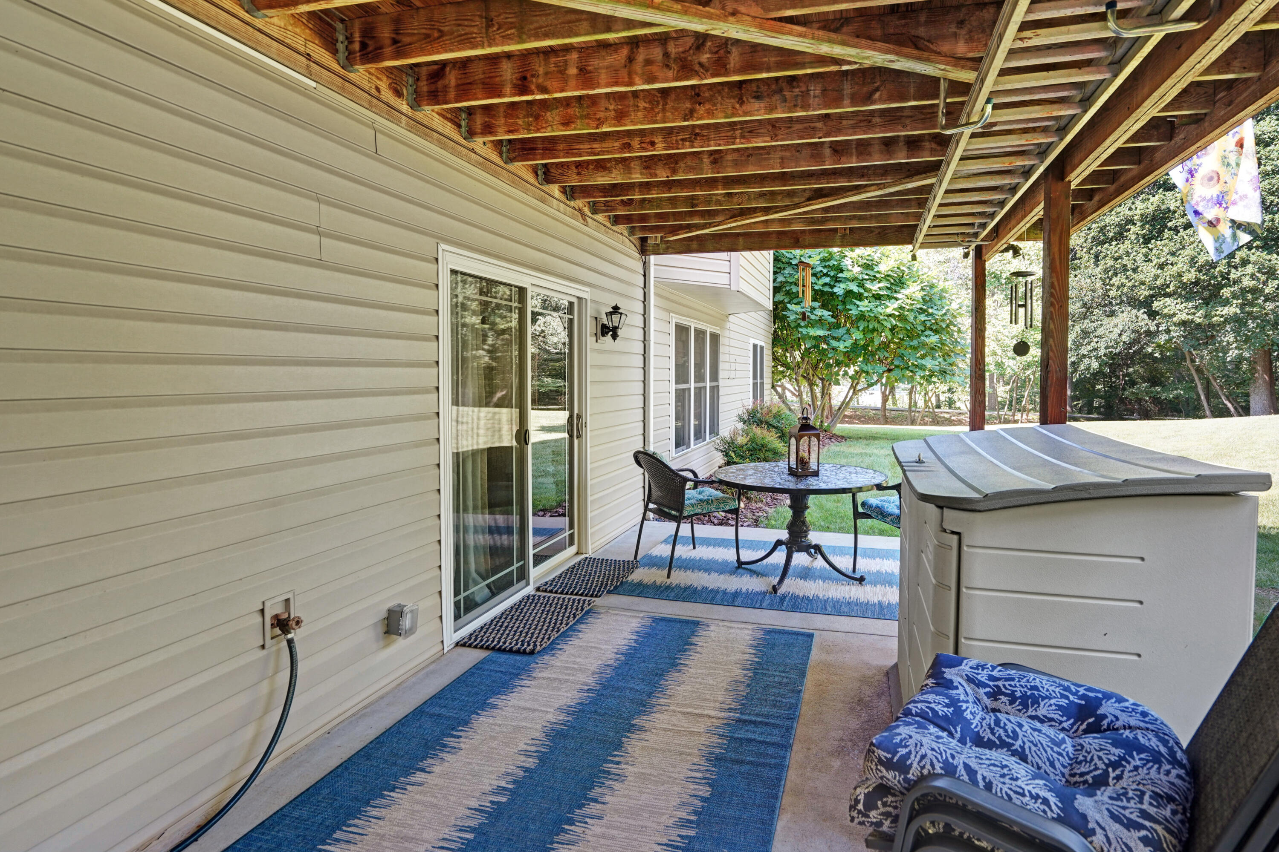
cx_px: 640
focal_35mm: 16
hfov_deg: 96.7
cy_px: 426
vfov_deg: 73.7
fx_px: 568
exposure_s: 1/100
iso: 400
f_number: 5
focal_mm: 16
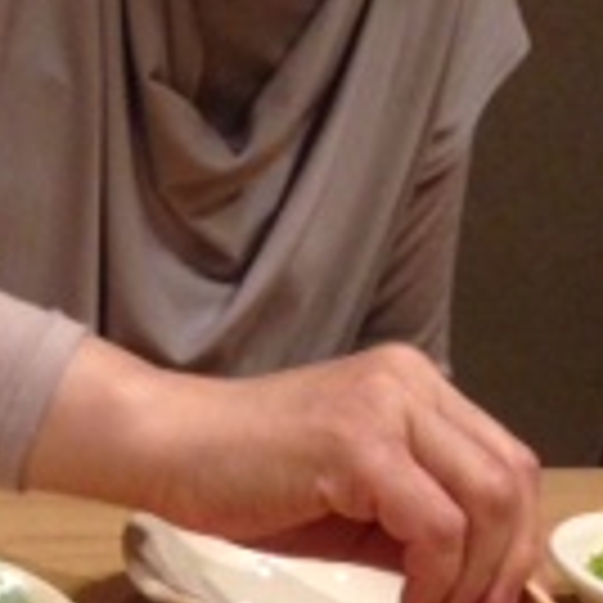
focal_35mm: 139
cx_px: -423
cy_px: 972
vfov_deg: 11.9
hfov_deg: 11.8
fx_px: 2739
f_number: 2.4
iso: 200
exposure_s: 1/20
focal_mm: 4.12
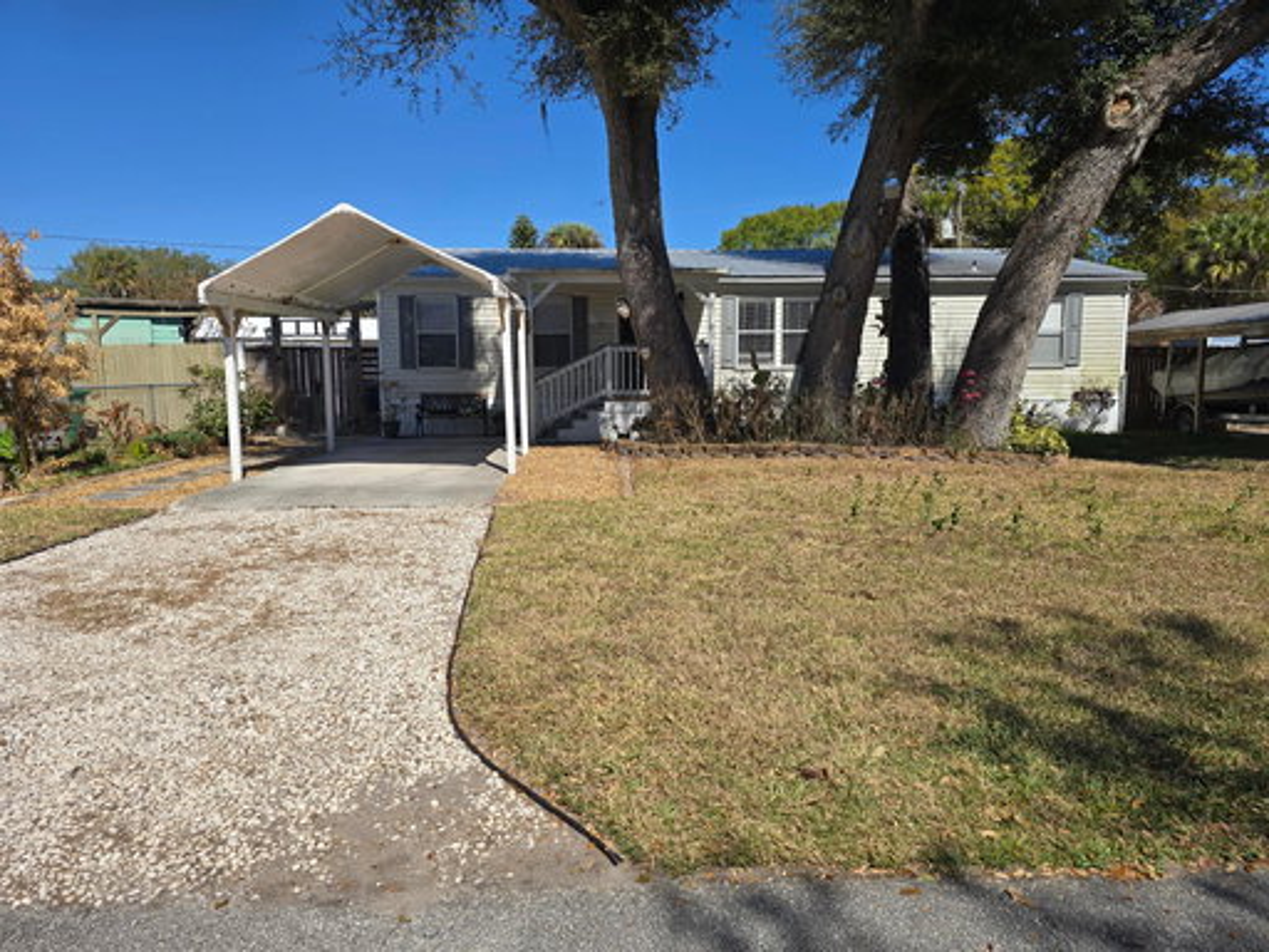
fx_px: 843
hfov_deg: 73.9
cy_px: 476
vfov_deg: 58.9
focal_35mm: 23
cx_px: 634
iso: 12
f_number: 1.7
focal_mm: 6.3
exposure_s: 1/1096
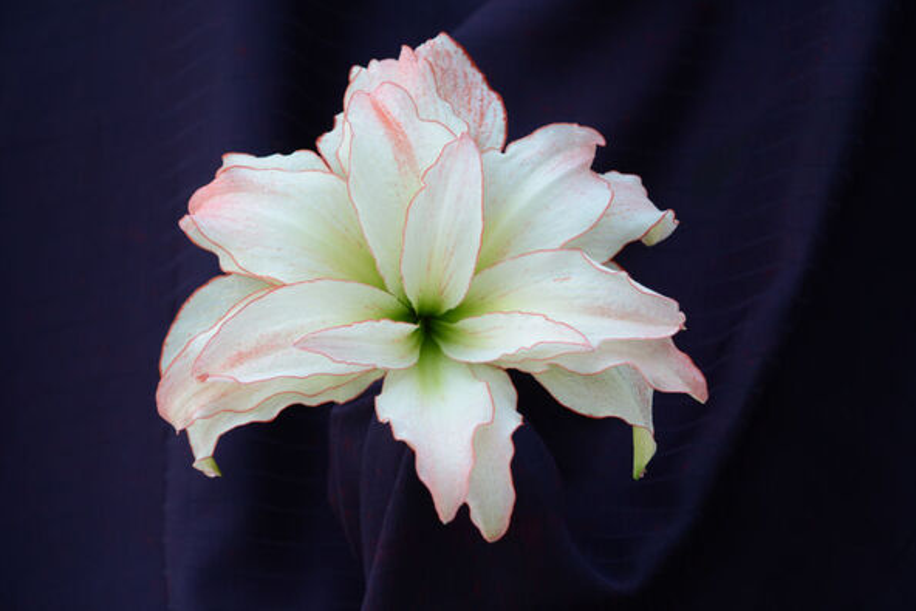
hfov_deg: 23.1
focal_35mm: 88
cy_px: 306
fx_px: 2240
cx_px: 463
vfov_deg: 15.5
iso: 100
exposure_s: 1/80
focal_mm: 58
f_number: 6.3
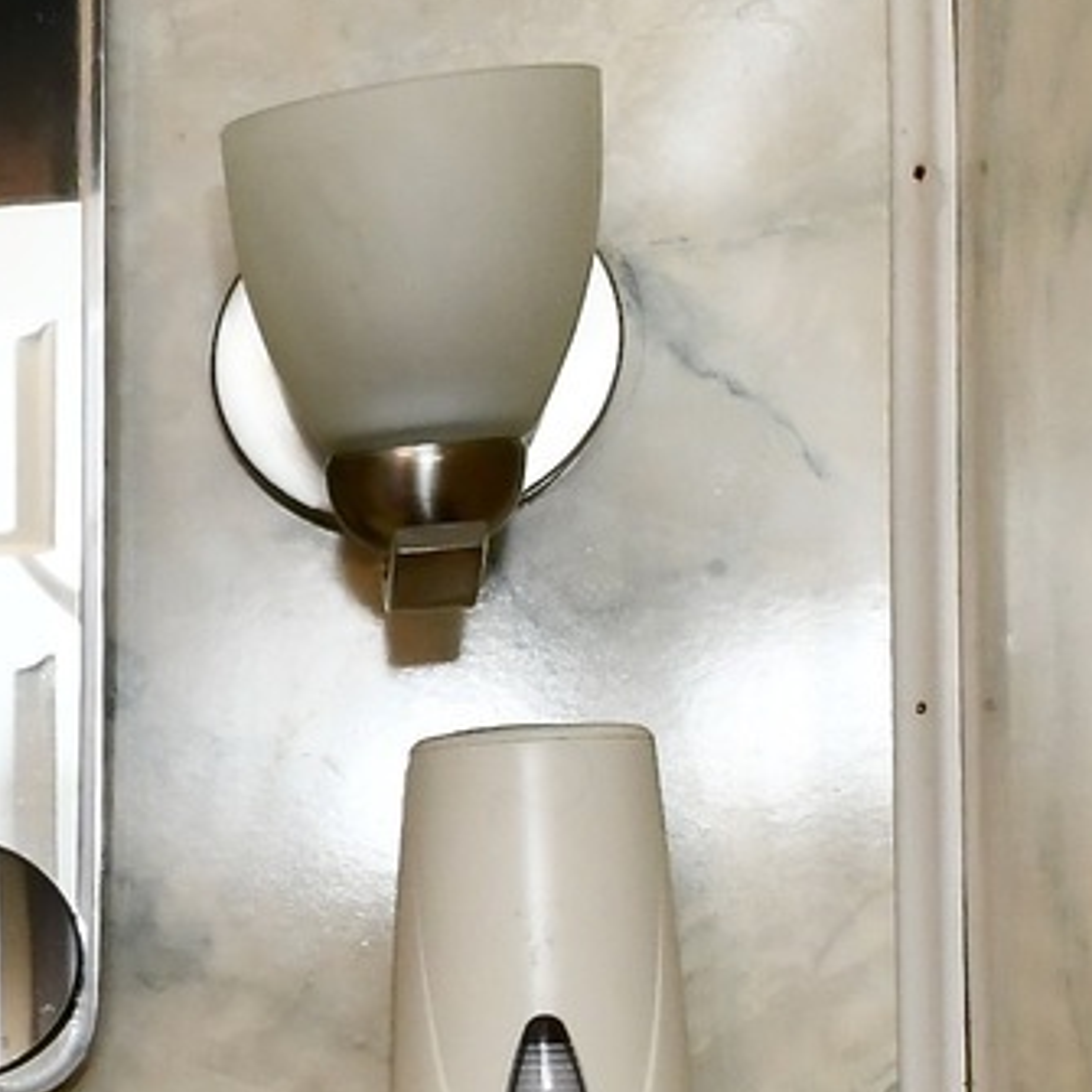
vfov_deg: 15.5
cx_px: -2080
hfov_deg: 11.1
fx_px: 3890
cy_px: 1229
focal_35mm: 109
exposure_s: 1/60
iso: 640
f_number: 6.3
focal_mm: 14
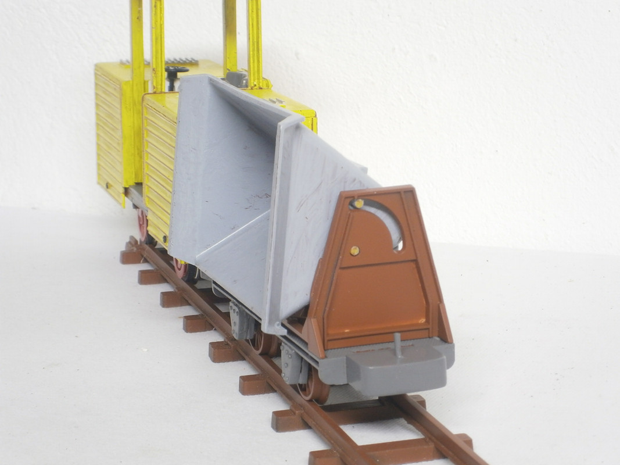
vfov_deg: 14.6
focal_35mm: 101
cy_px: 232
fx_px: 1809
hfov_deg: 19.5
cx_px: 310
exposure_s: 1/2
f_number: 5.4
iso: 125
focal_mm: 17.8
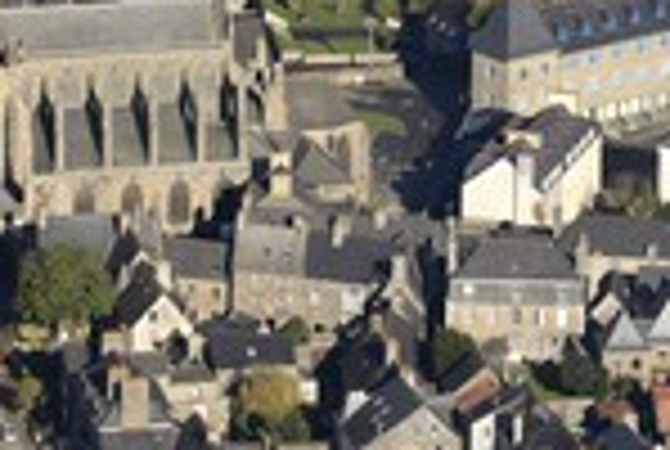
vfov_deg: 2.5
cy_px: 216
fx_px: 10480
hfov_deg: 3.7
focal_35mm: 562
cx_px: -234
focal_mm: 200
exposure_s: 1/1000
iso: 400
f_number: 9
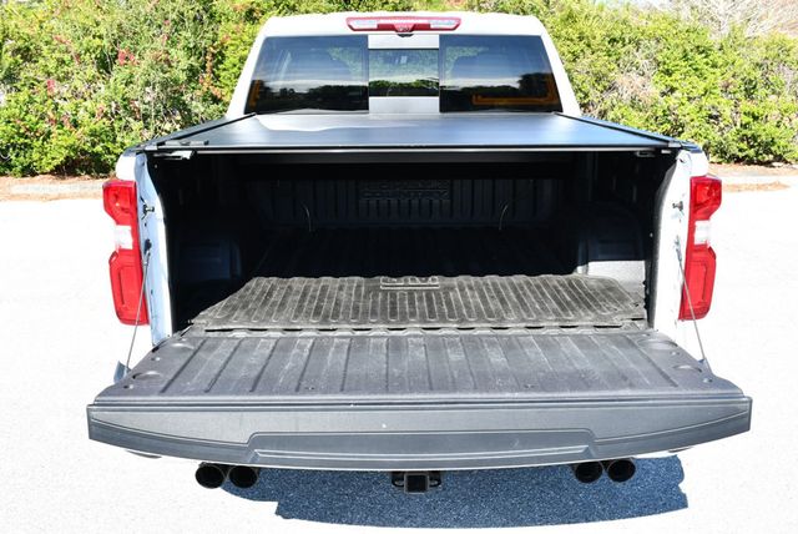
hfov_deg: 53.1
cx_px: 399
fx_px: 799
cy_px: 267
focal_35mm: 36
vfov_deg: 36.9
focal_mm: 18
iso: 200
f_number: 6.3
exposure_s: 1/250
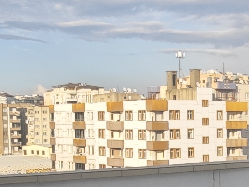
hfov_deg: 21.4
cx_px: 214
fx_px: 648
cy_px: 213
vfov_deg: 15.9
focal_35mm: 90
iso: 100
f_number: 1.8
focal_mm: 2.03
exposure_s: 1/1530
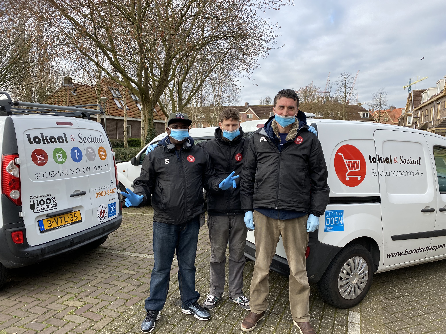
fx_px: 335
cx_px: 223
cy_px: 167
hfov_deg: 67.3
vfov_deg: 53.1
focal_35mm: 26
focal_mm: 4.25
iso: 32
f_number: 1.8
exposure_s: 1/694
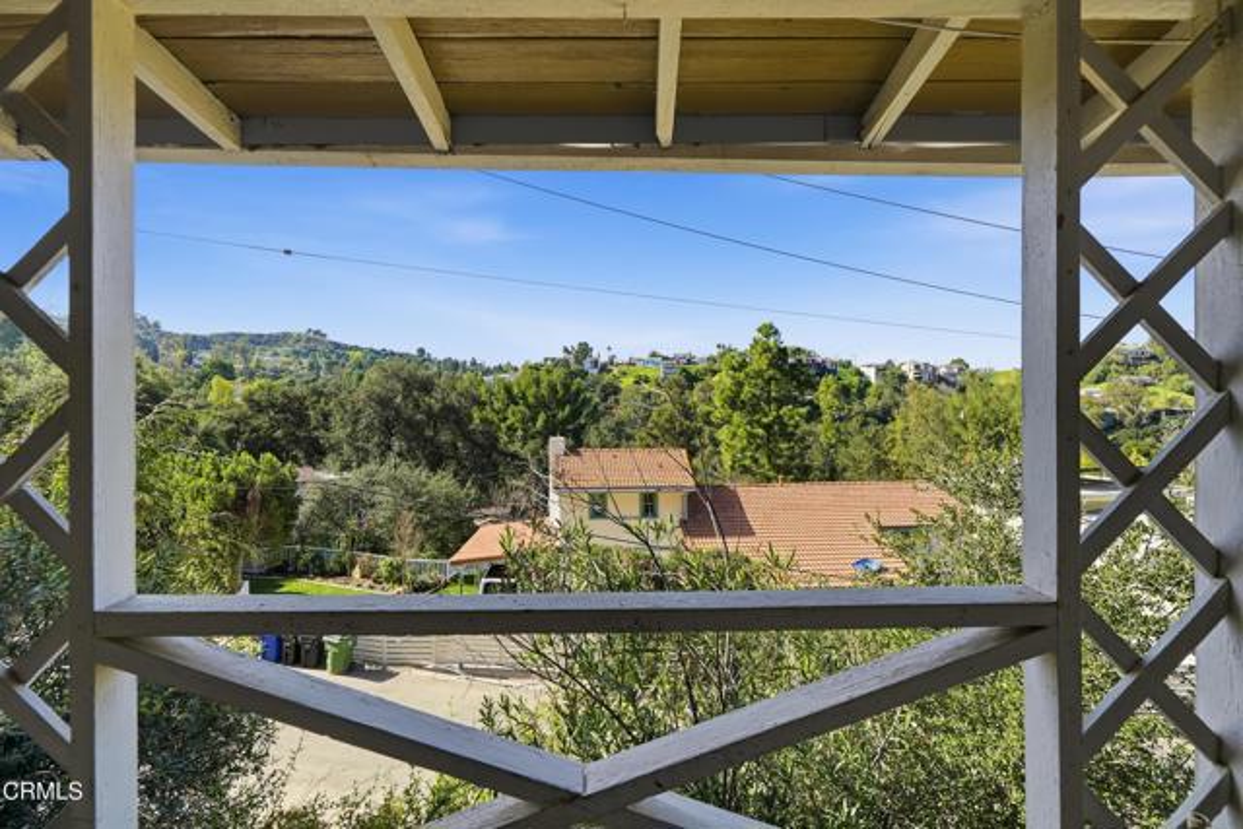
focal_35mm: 16
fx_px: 553
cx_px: 622
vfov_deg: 73.8
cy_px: 414
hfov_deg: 96.7
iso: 200
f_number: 8
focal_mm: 16
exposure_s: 1/1000
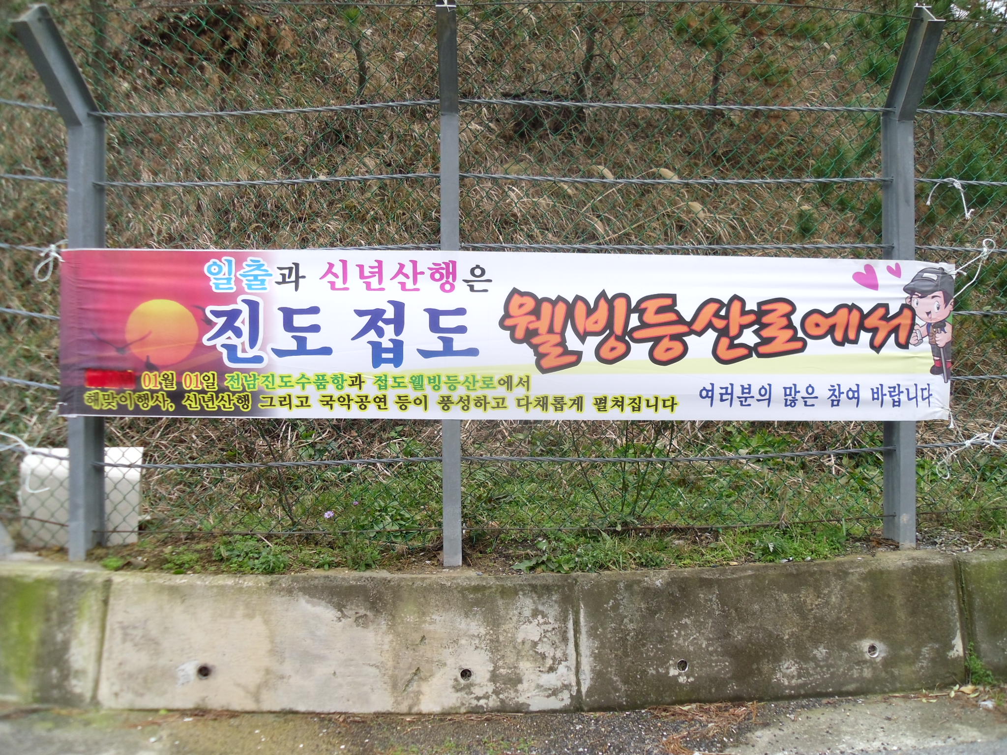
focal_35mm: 31
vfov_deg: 45.4
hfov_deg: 58.4
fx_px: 902
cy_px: 378
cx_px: 504
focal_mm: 5.6
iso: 80
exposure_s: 1/112
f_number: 3.3
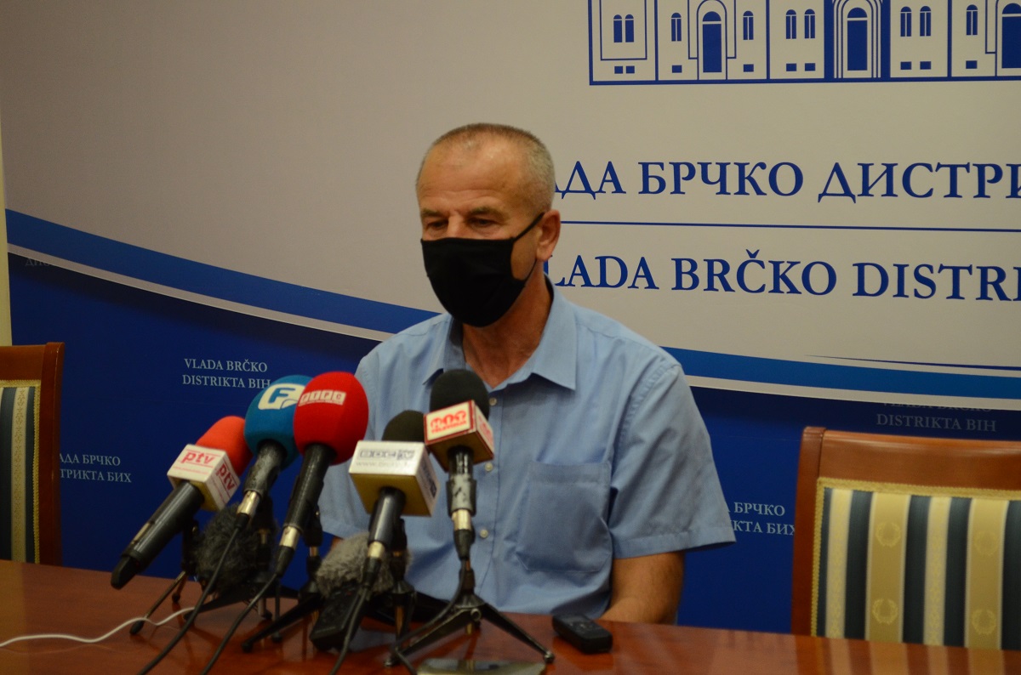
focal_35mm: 82
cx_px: 510
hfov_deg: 24.7
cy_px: 338
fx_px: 2334
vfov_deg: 16.5
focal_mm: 55
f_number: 5.6
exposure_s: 1/80
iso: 1250
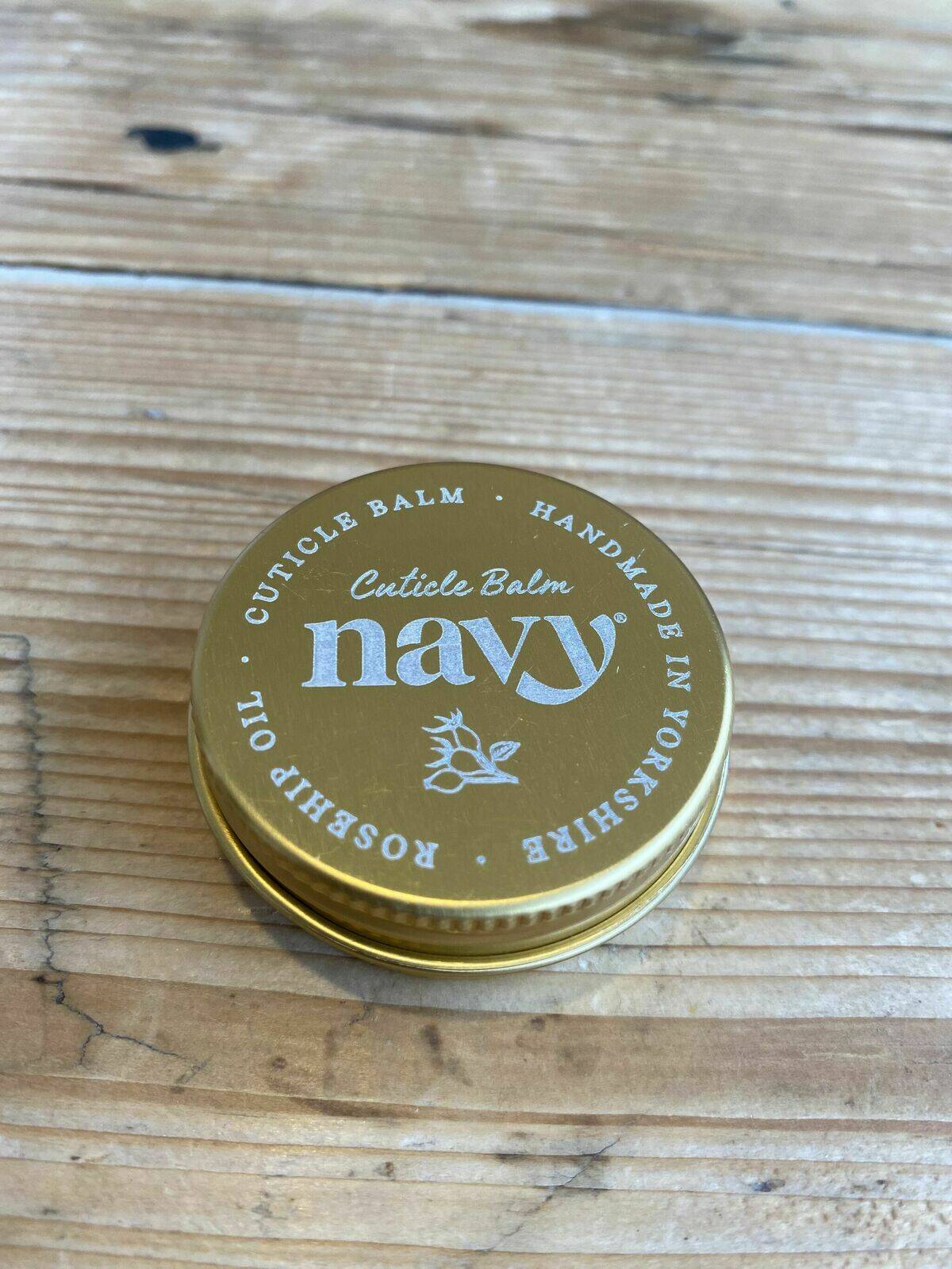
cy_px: 634
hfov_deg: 53.1
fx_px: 953
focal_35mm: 26
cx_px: 476
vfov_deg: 67.3
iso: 100
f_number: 1.8
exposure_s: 1/100
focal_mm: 4.25
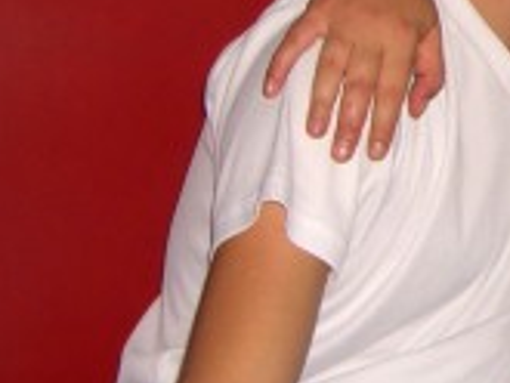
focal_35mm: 138
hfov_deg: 13.3
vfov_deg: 10.7
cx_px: 822
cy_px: 22
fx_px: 2035
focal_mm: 7.9
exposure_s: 1/60
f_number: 2.8
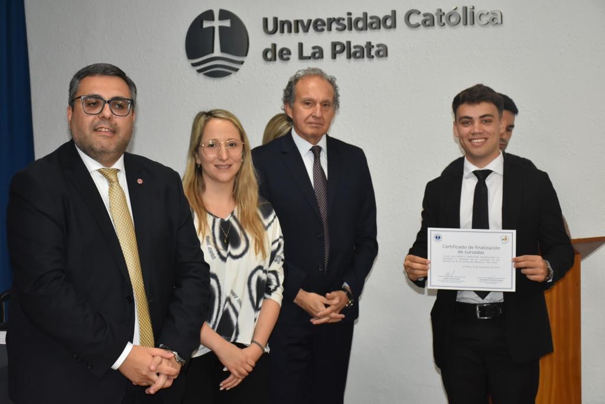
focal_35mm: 75
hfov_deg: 27.0
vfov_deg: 18.2
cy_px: 202
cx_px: 302
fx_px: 1261
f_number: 5.6
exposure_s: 1/125
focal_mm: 50
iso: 1600
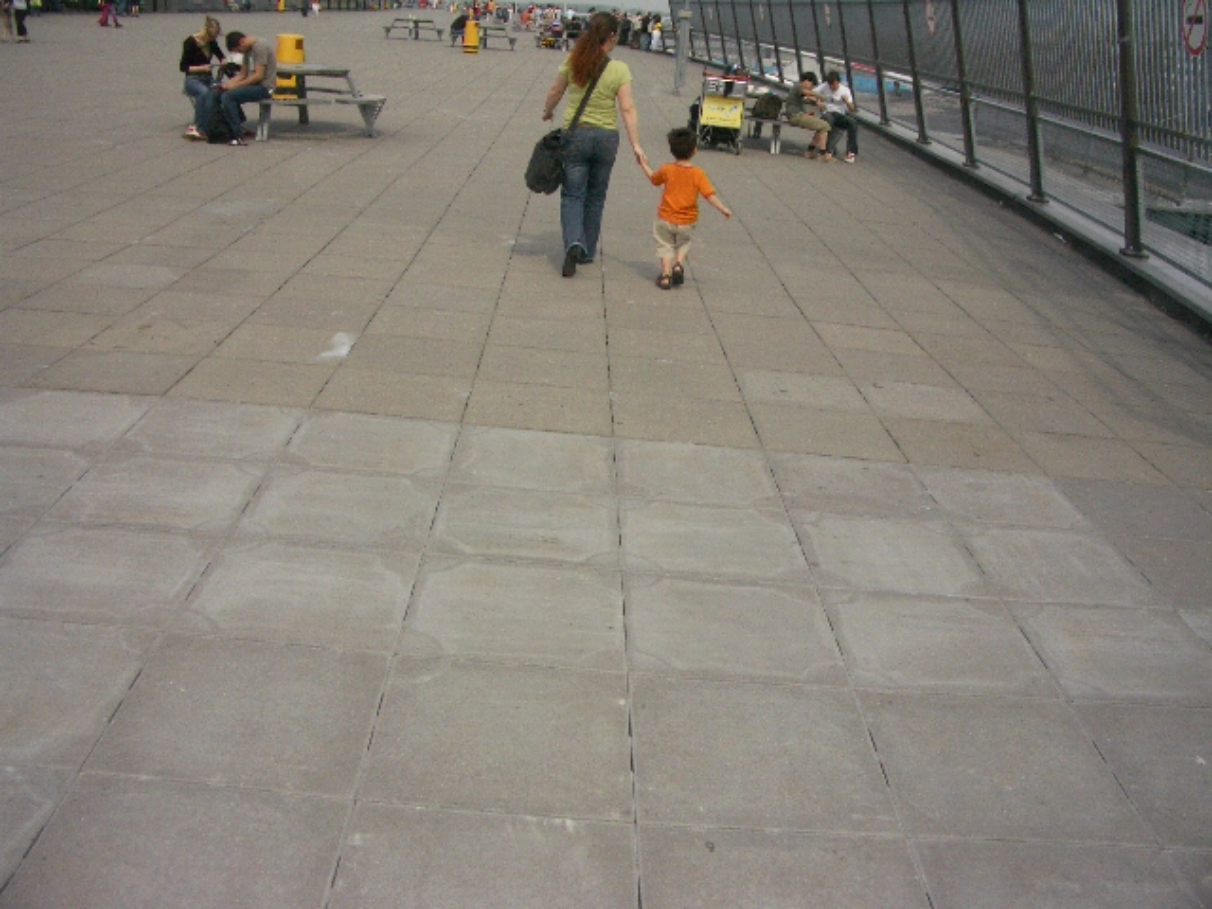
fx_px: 1225
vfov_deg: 40.7
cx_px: 606
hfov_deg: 52.6
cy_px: 454
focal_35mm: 35
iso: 100
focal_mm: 5.8
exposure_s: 1/1250
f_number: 4.3
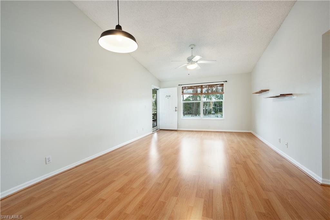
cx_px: 165
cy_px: 110
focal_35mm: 14
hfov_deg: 104.3
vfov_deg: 81.2
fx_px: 128
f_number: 11
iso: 125
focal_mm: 14
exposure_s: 1/2.5
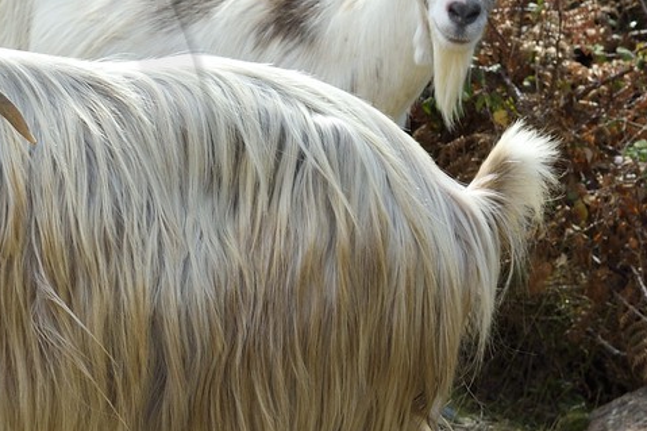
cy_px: 234
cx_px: -340
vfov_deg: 6.6
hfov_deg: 9.6
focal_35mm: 207
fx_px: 3719
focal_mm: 62
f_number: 11
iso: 400
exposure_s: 1/320
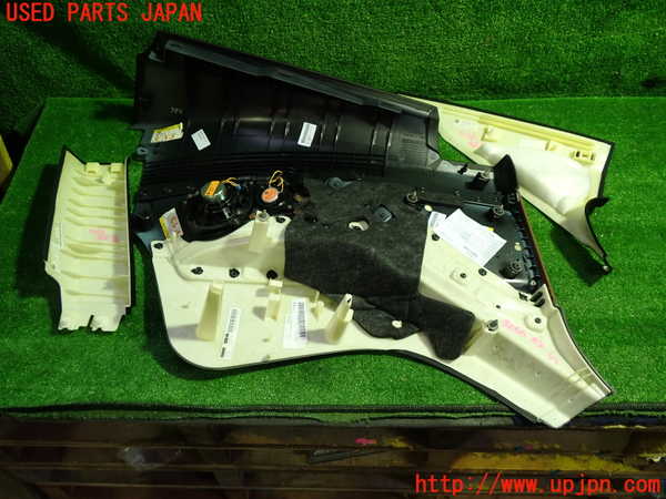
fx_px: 577
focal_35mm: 30
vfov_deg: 46.8
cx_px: 333
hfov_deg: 60.0
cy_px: 250
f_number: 2.3
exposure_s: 1/40
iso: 200
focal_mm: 5.4
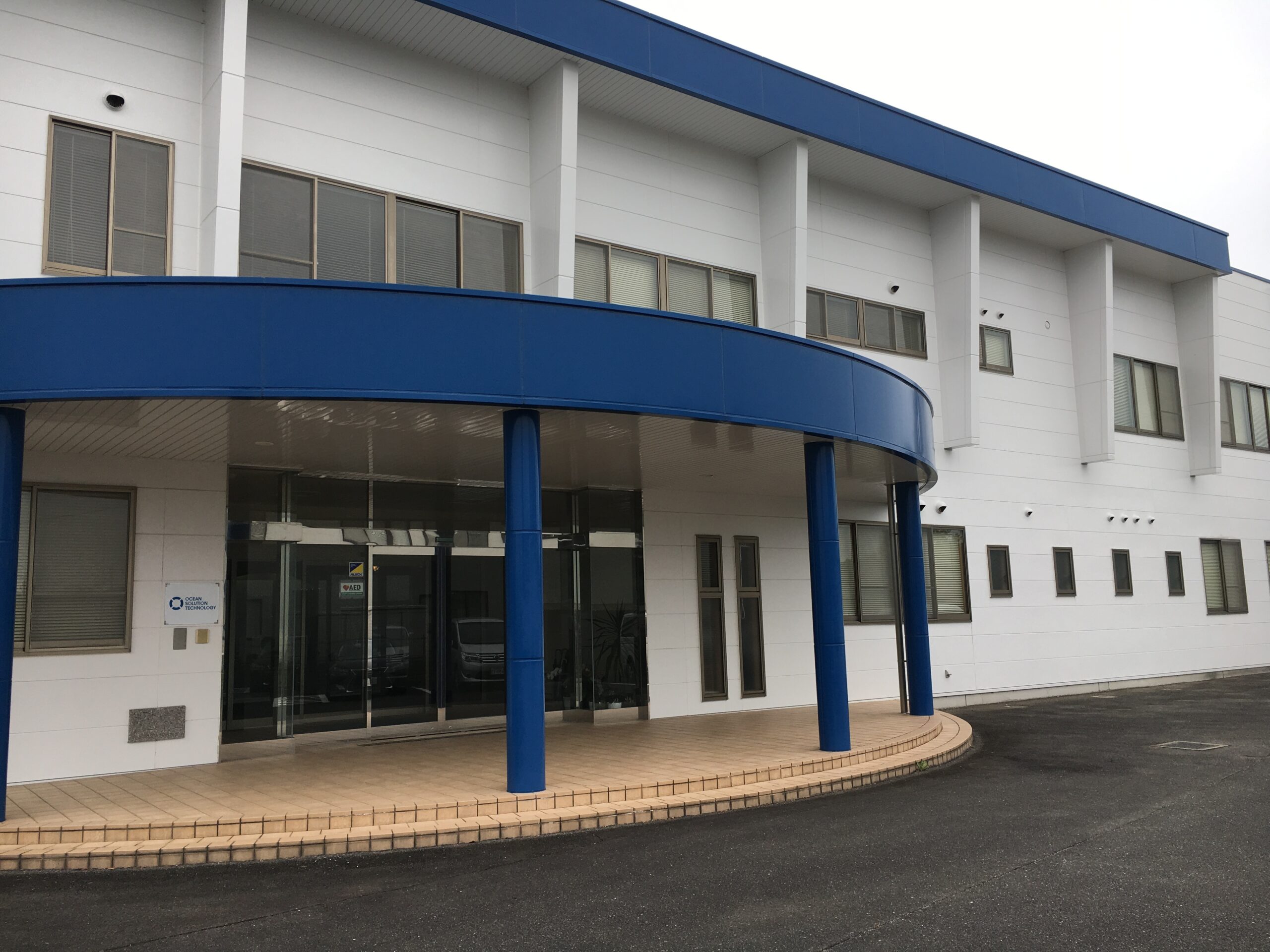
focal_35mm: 29
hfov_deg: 61.7
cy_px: 476
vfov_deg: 48.2
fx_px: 1064
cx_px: 635
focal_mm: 4.15
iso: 25
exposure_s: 1/574
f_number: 2.2
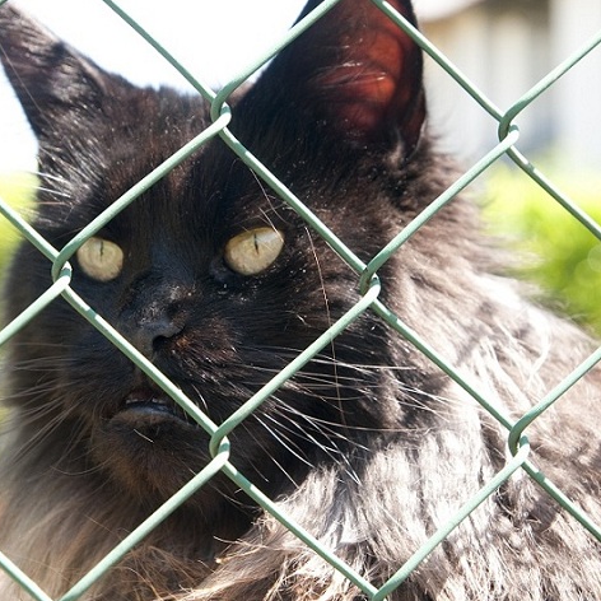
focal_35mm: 69
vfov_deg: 25.0
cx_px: 194
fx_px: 1355
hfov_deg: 24.9
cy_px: 274
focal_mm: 32
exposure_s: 1/160
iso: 250
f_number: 6.3
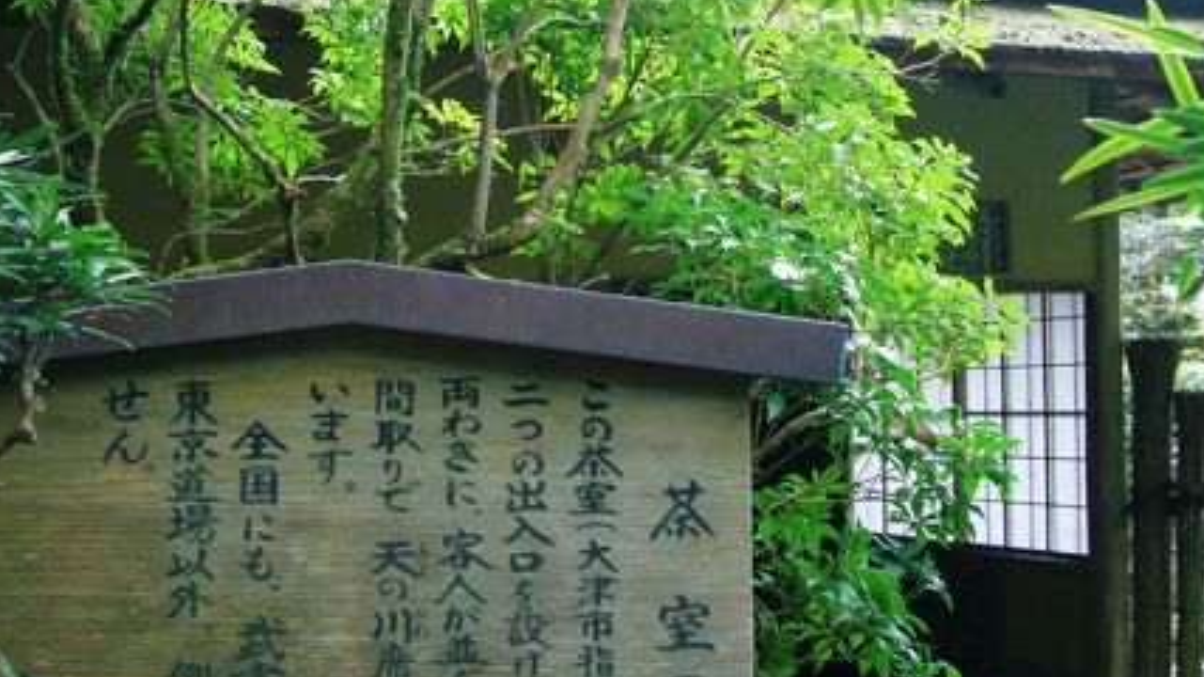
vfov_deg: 19.0
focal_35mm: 63
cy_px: 176
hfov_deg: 33.3
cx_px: 570
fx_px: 2011
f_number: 2.8
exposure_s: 1/50
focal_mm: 7.9
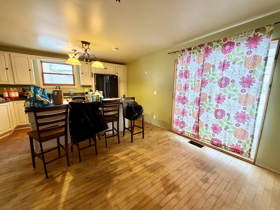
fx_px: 113
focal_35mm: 14
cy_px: 105
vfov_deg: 85.7
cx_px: 140
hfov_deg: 102.1
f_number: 2.2
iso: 250
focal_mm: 2.22
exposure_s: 1/60
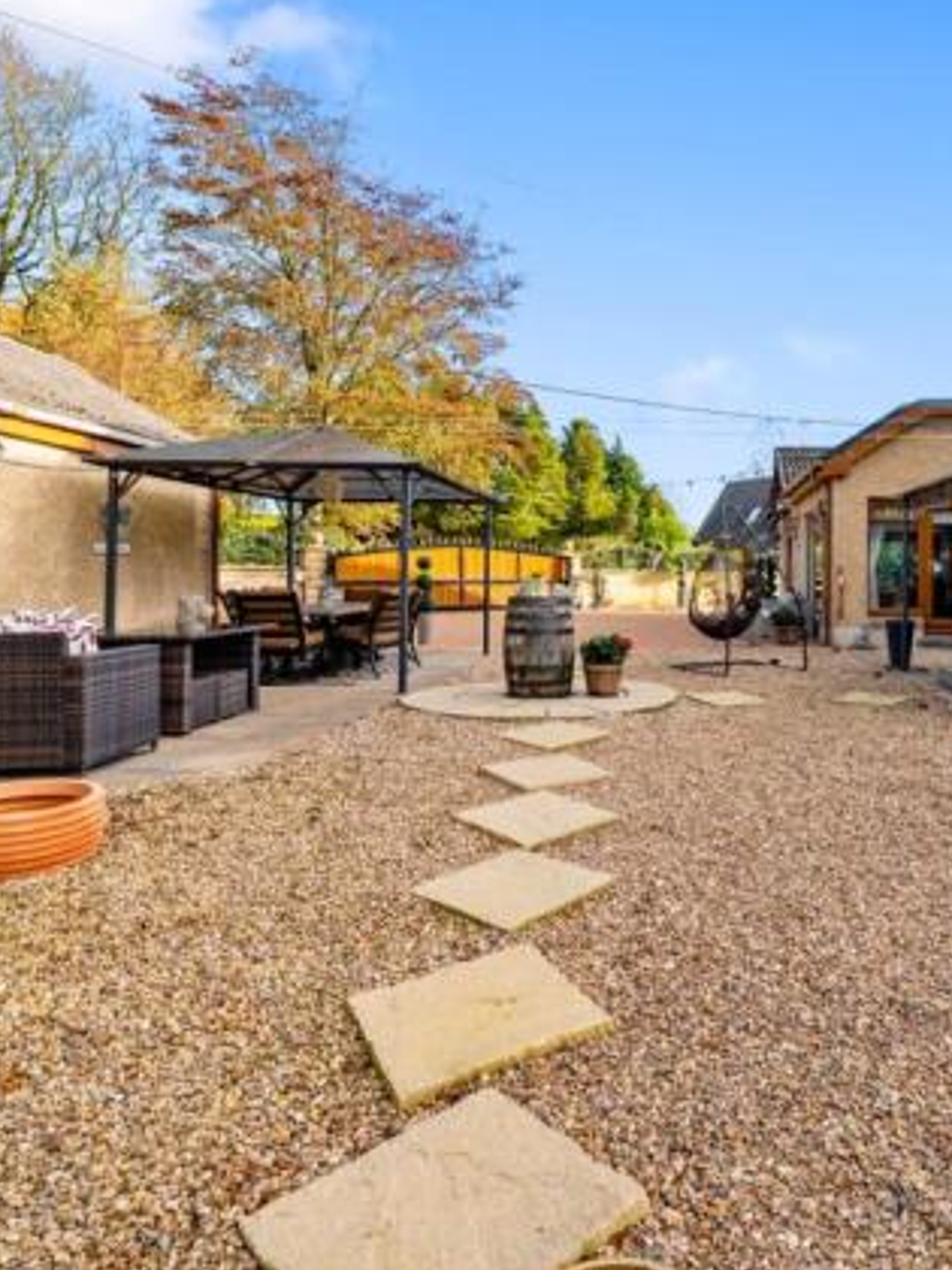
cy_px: 627
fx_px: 770
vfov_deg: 79.0
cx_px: 685
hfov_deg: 60.8
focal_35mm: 21
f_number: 8
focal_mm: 14
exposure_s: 1/400
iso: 640
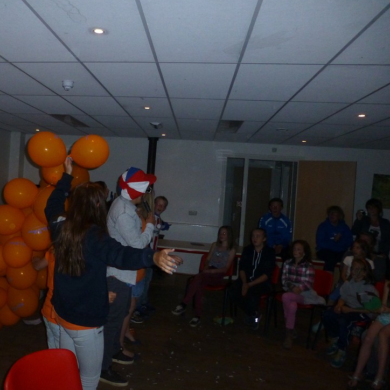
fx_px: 382
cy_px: 185
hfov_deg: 52.7
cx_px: 122
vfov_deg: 54.0
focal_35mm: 30
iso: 400
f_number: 3.3
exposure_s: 1/125
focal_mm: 4.3
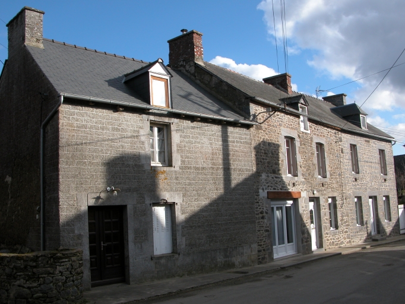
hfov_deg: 52.6
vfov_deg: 40.7
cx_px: 202
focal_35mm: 35
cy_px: 152
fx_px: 410
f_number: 6.3
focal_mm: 8.9
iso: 100
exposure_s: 1/273
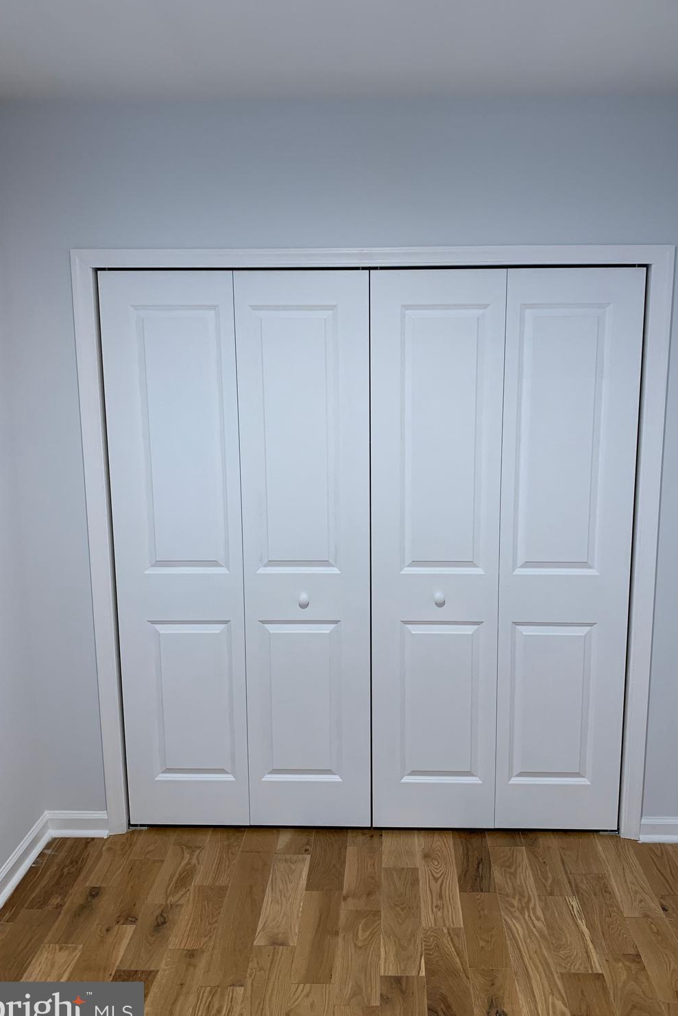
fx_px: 791
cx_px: 367
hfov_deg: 46.4
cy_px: 512
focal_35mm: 28
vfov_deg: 65.5
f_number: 1.8
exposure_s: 1/60
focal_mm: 4.25
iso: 125
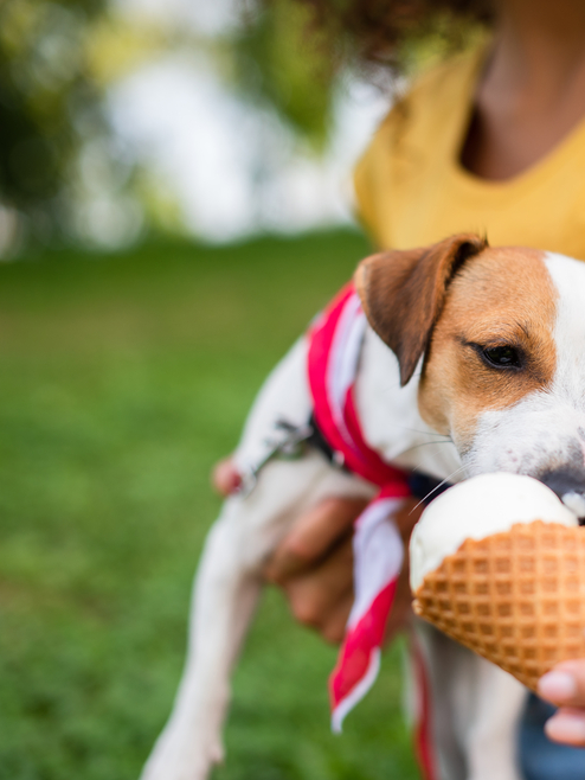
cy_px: 392
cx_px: 568
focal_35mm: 73
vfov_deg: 26.7
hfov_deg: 19.7
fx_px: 1644
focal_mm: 50
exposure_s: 1/1250
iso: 250
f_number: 2.8
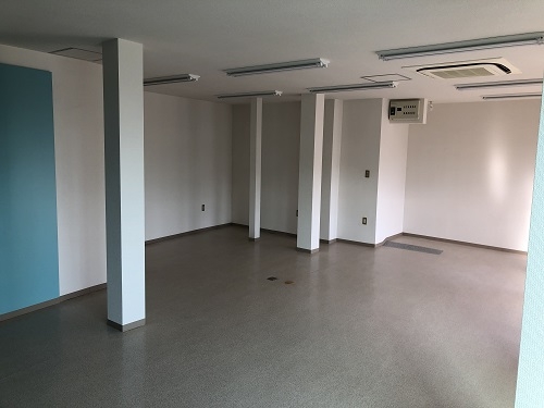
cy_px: 204
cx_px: 272
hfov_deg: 63.4
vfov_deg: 49.7
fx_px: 440
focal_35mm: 28
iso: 25
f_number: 1.8
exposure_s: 1/120
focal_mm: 4
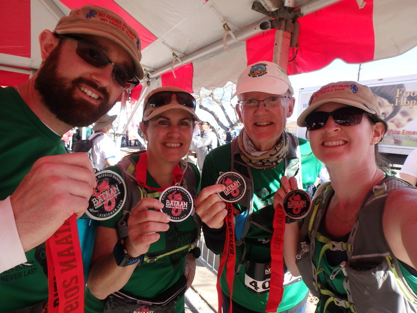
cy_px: 156
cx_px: 208
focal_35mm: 21
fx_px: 253
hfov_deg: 79.0
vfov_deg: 63.4
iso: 125
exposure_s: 1/200
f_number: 3.5
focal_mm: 3.7
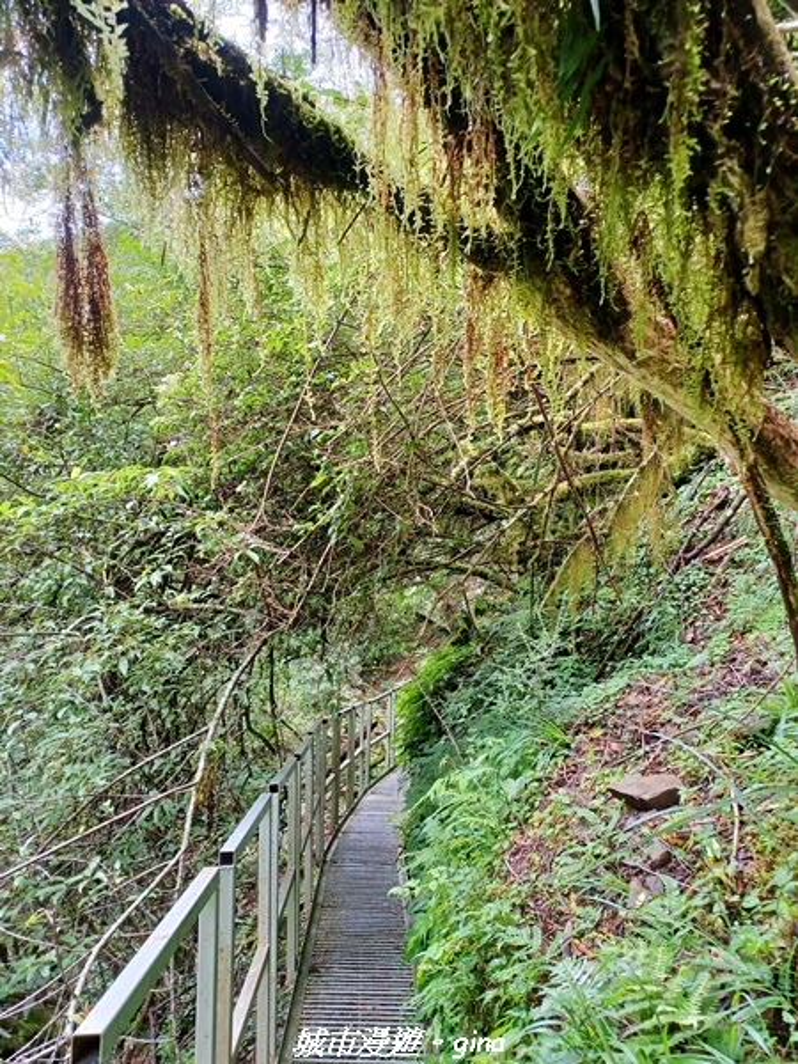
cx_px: 399
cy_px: 532
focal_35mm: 25
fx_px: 768
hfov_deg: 54.9
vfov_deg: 69.4
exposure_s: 1/59
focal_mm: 4.6
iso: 160
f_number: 1.8
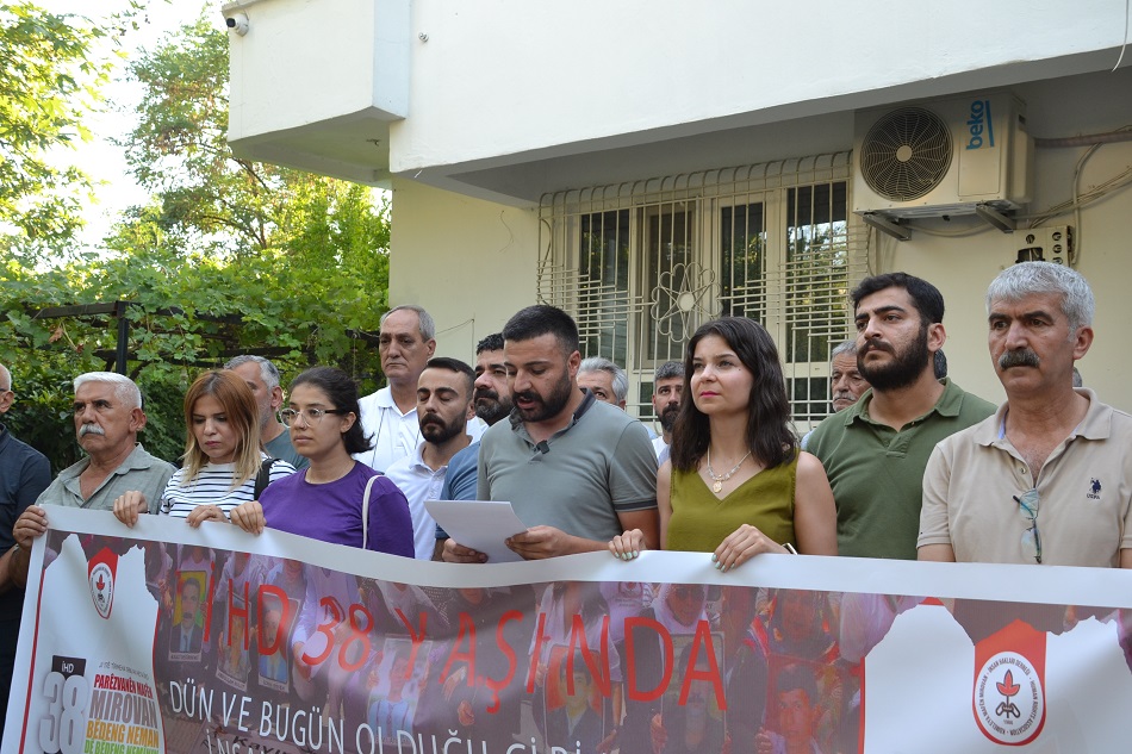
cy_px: 377
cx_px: 566
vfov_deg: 34.2
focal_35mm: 39
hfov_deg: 49.6
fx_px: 1226
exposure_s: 1/80
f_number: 4.5
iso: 400
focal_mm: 26
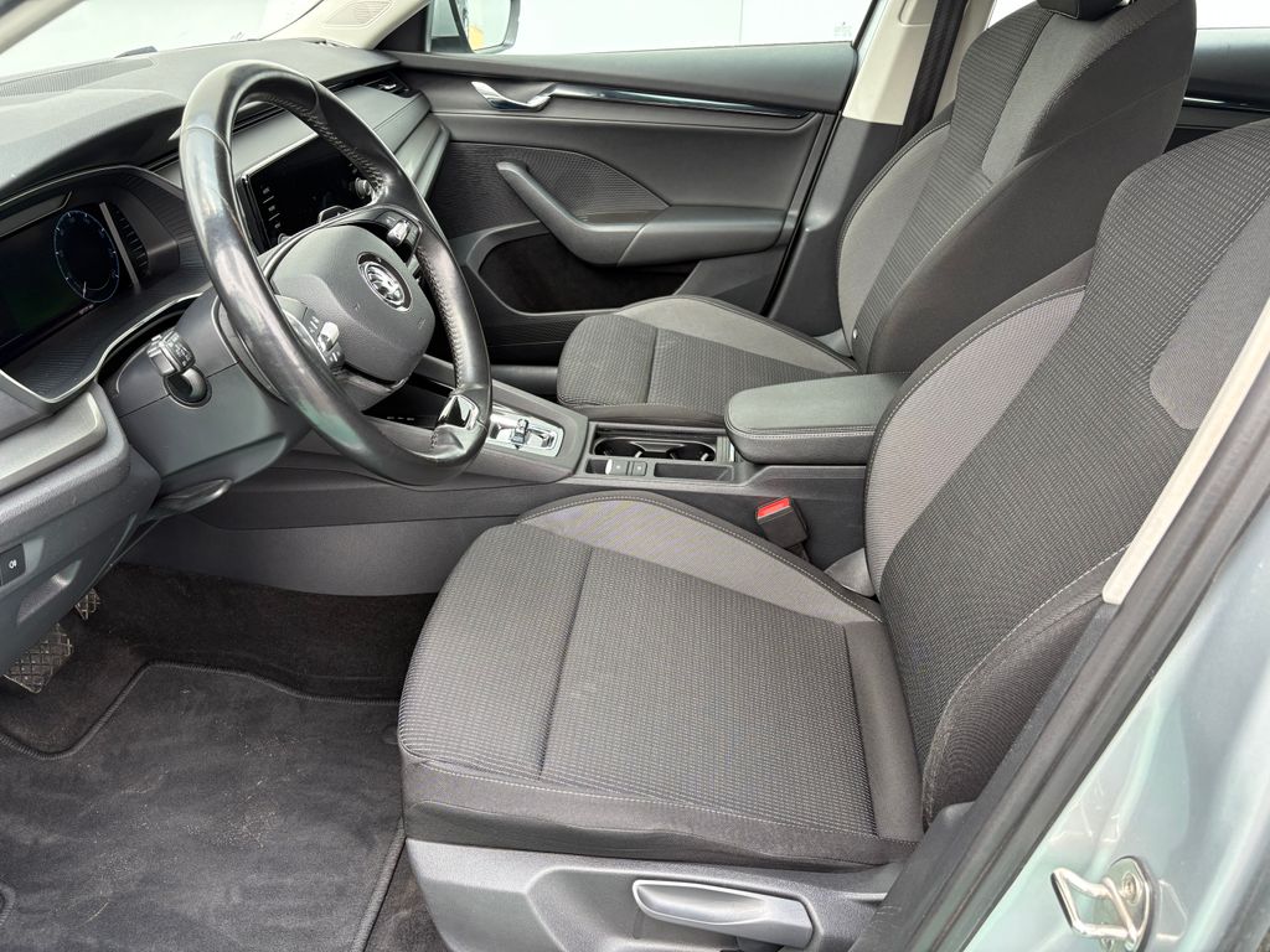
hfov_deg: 67.3
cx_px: 635
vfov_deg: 53.1
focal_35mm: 26
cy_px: 476
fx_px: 954
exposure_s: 1/198
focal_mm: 5.96
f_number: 1.6
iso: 64
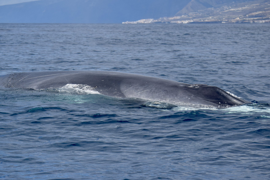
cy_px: 90
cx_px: 135
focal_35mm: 117
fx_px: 877
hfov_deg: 17.5
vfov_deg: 11.7
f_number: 7.1
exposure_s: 1/1600
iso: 400
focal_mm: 78
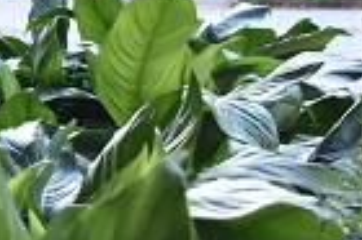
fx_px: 1547
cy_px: -53
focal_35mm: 154
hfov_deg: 10.8
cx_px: -569
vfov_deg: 8.8
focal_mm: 18
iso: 400
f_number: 5
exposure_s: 1/80
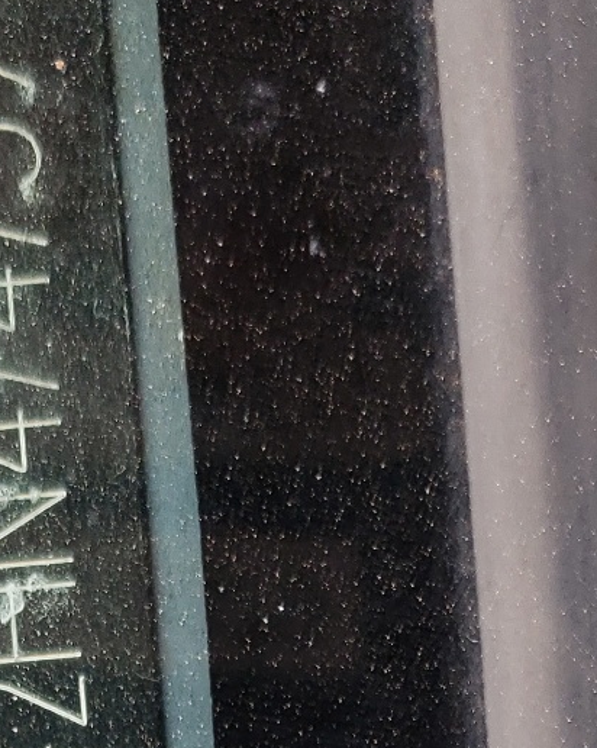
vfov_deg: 16.2
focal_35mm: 105
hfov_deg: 14.6
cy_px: 1231
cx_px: 214
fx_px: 2322
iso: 50
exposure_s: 1/286
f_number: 1.5
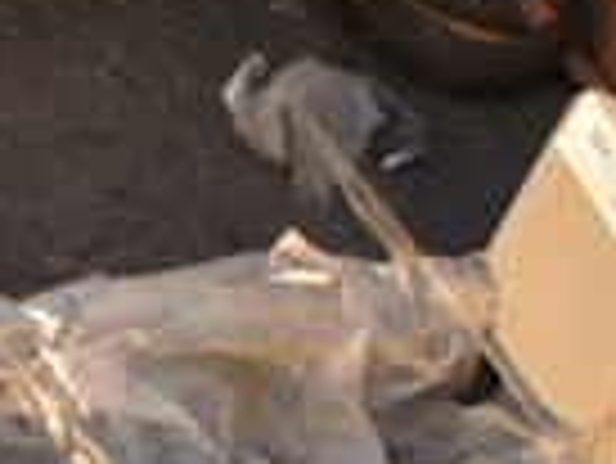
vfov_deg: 9.9
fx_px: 2511
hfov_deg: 13.7
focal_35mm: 141
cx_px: -85
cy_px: 887
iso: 100
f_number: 5
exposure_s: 1/125
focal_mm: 22
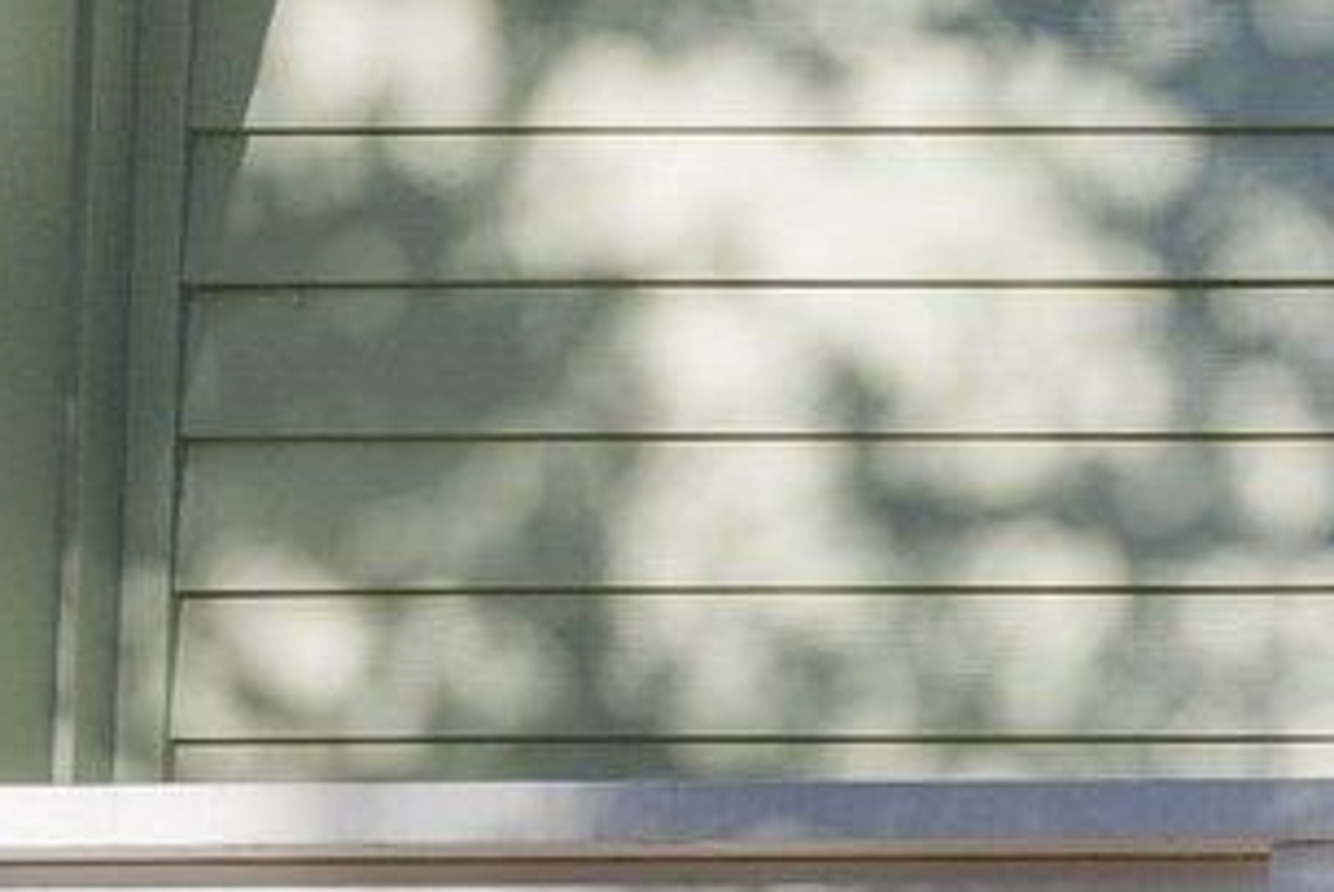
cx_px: 4282
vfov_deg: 11.0
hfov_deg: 10.5
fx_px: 4228
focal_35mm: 114
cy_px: 1786
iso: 400
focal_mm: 17
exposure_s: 1/500
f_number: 7.1
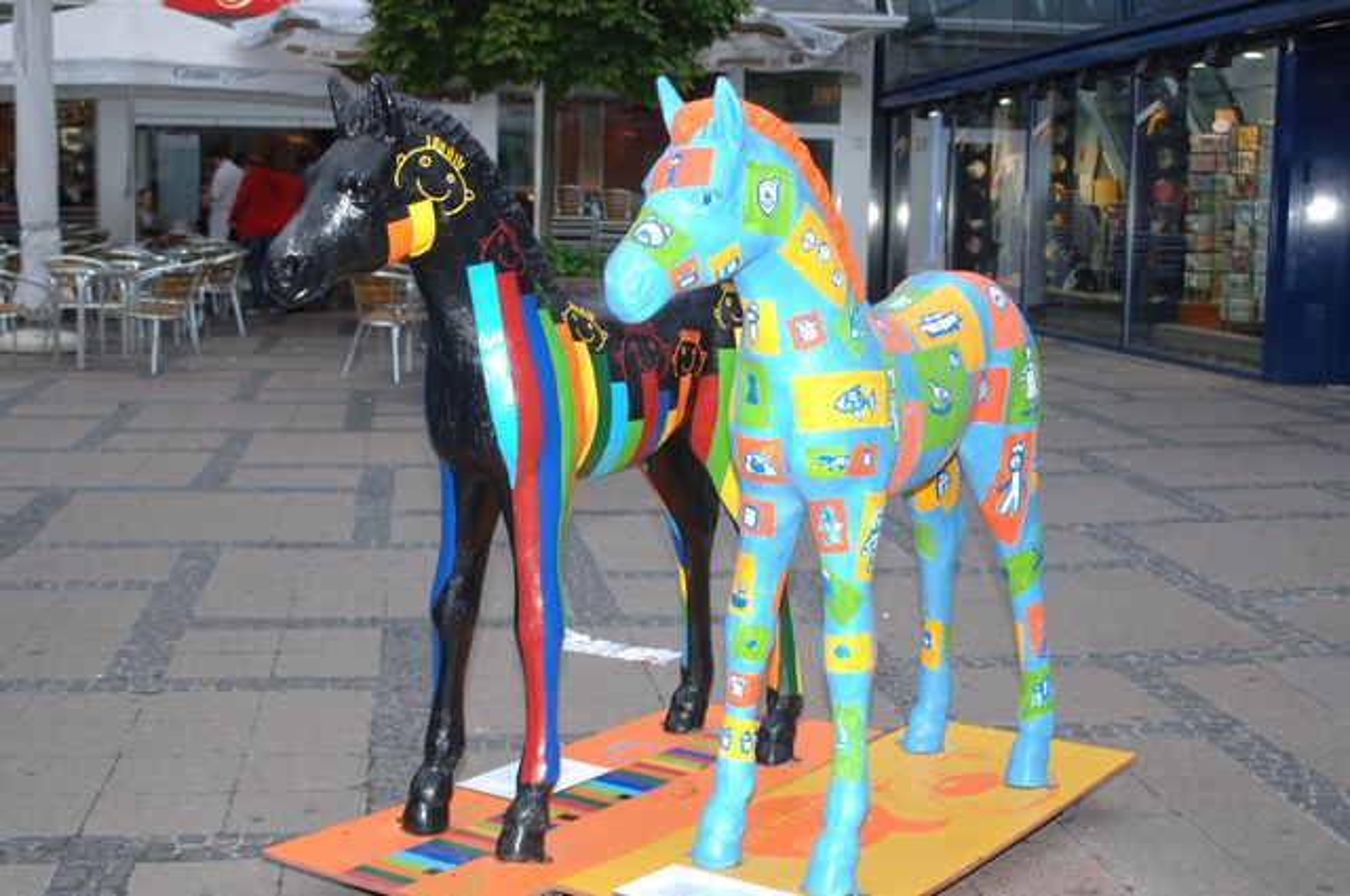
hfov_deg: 37.9
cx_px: 675
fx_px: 1966
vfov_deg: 25.7
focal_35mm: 52
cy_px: 448
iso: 200
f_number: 3.8
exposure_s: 1/80
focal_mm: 35
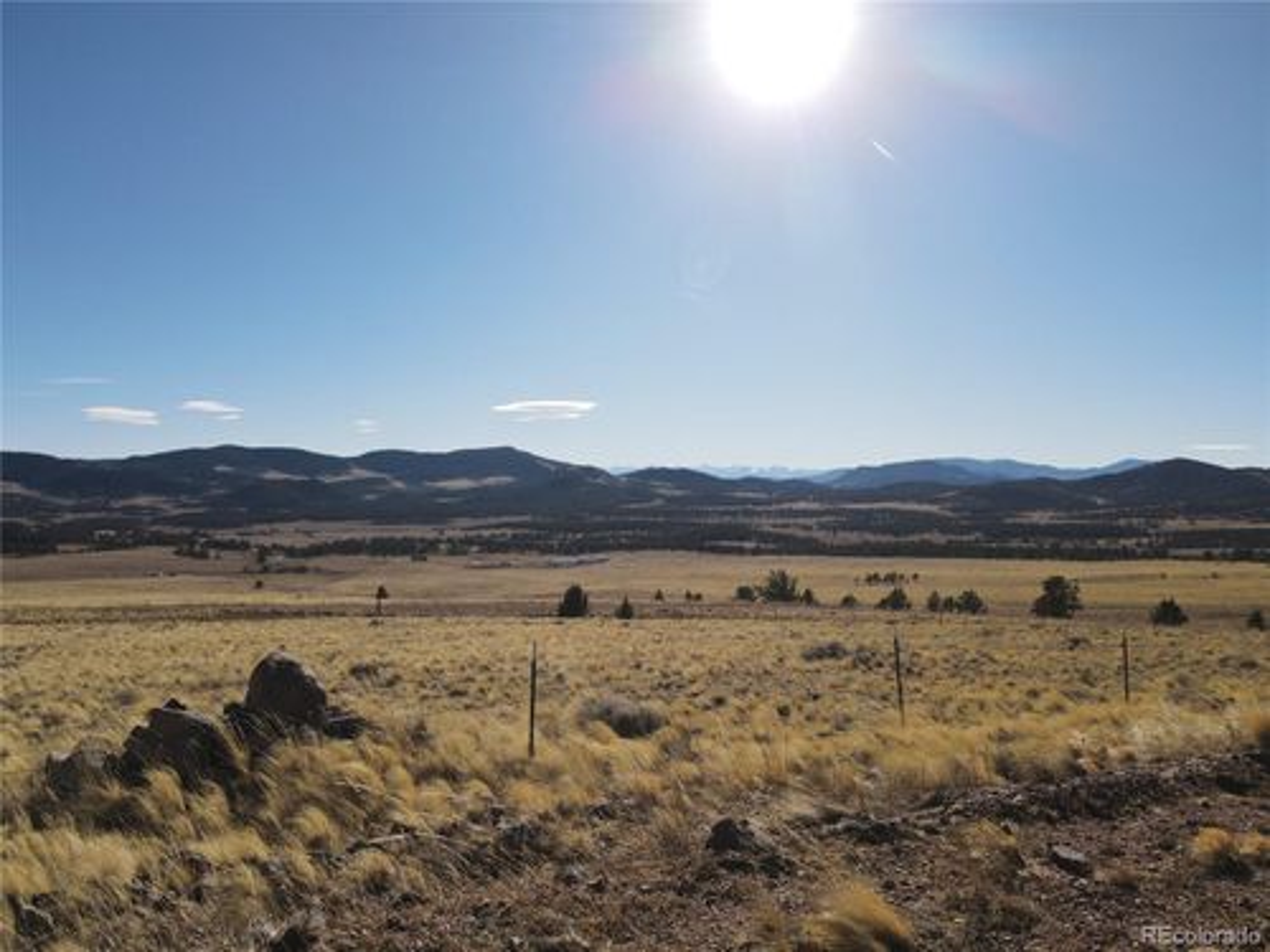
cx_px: 635
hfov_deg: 71.6
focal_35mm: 24
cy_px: 476
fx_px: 881
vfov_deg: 56.8
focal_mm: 4.5
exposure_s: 1/1250
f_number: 2.8
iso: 100
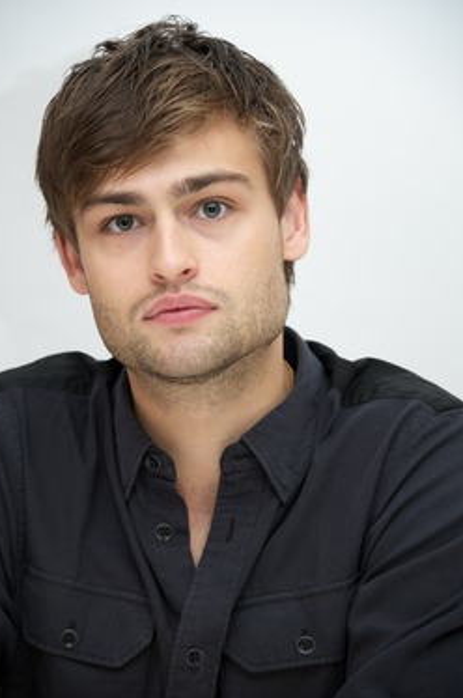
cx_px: 220
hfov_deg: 7.5
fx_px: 3524
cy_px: 328
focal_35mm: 182
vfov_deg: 11.3
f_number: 5.6
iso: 800
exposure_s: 1/80
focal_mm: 170
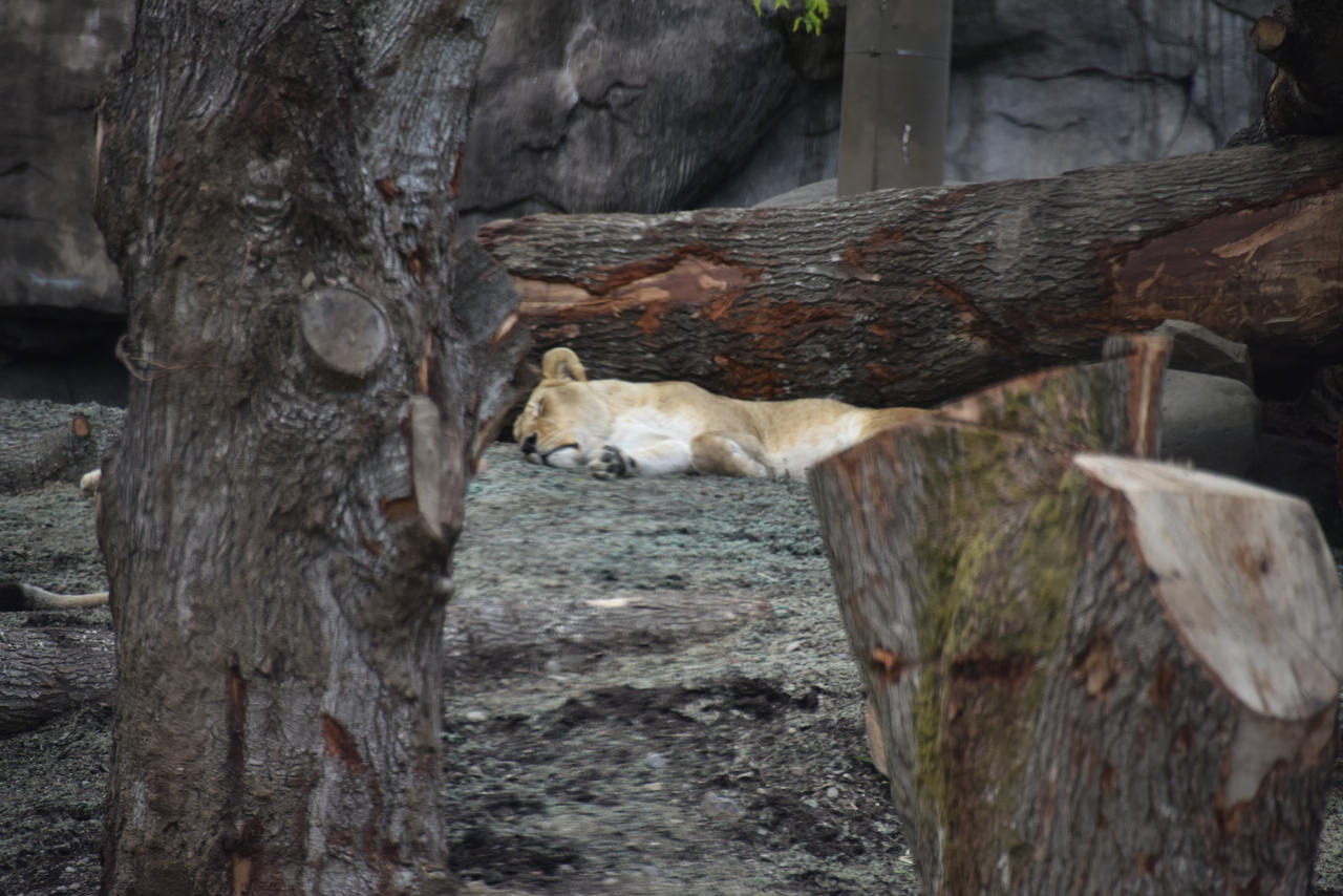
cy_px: 448
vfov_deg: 4.6
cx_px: 672
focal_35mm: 300
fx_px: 11193
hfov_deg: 6.9
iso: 400
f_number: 5.6
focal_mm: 300
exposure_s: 1/640
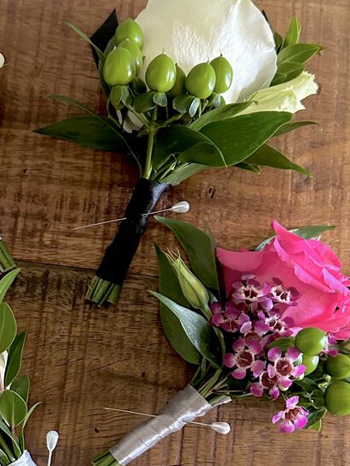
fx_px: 714
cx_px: 90
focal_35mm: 53
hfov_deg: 27.2
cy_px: 289
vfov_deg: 36.0
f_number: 1.78
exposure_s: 1/60
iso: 640
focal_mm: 6.86
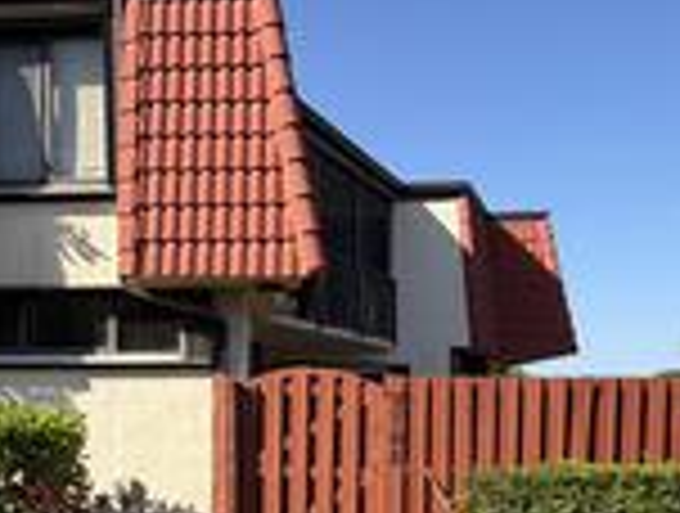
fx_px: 729
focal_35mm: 37
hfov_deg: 49.3
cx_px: 234
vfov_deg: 36.9
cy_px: 441
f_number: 2.2
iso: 32
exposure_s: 1/770
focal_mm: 2.22
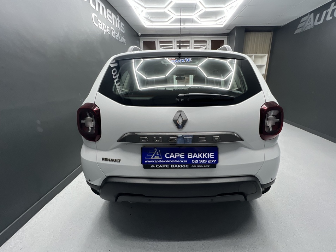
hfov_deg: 101.9
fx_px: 136
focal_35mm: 14
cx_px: 181
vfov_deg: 85.7
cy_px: 126
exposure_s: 1/50
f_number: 1.8
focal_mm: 1.57
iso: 125
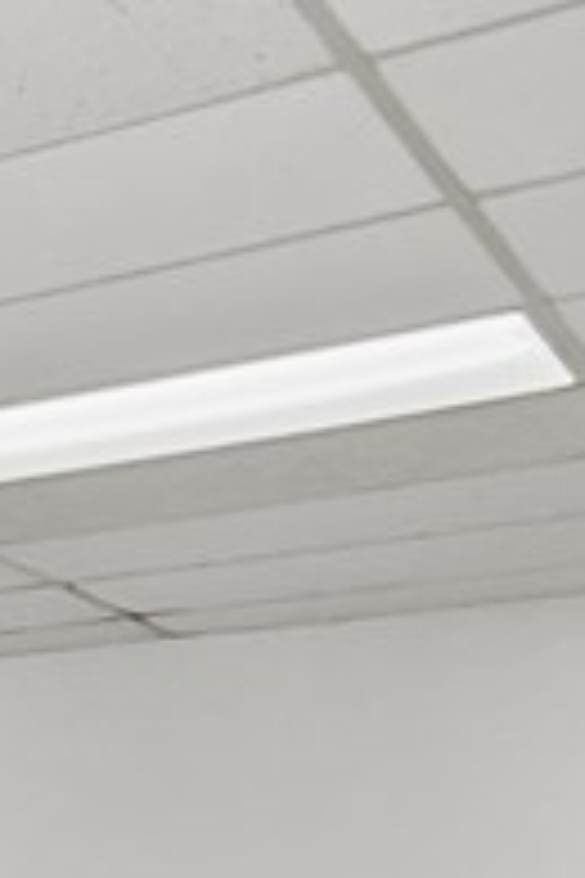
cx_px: -1233
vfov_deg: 13.9
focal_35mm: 142
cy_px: 1117
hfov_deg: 8.1
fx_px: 3461
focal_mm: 5.7
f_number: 1.5
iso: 64
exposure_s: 1/120
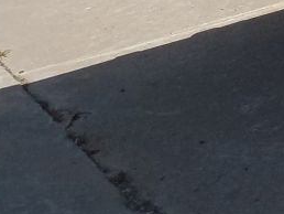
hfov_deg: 11.0
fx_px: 1158
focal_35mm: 141
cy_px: -341
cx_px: 757
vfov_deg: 9.2
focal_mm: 4.2
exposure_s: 1/2952
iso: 40
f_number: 1.7
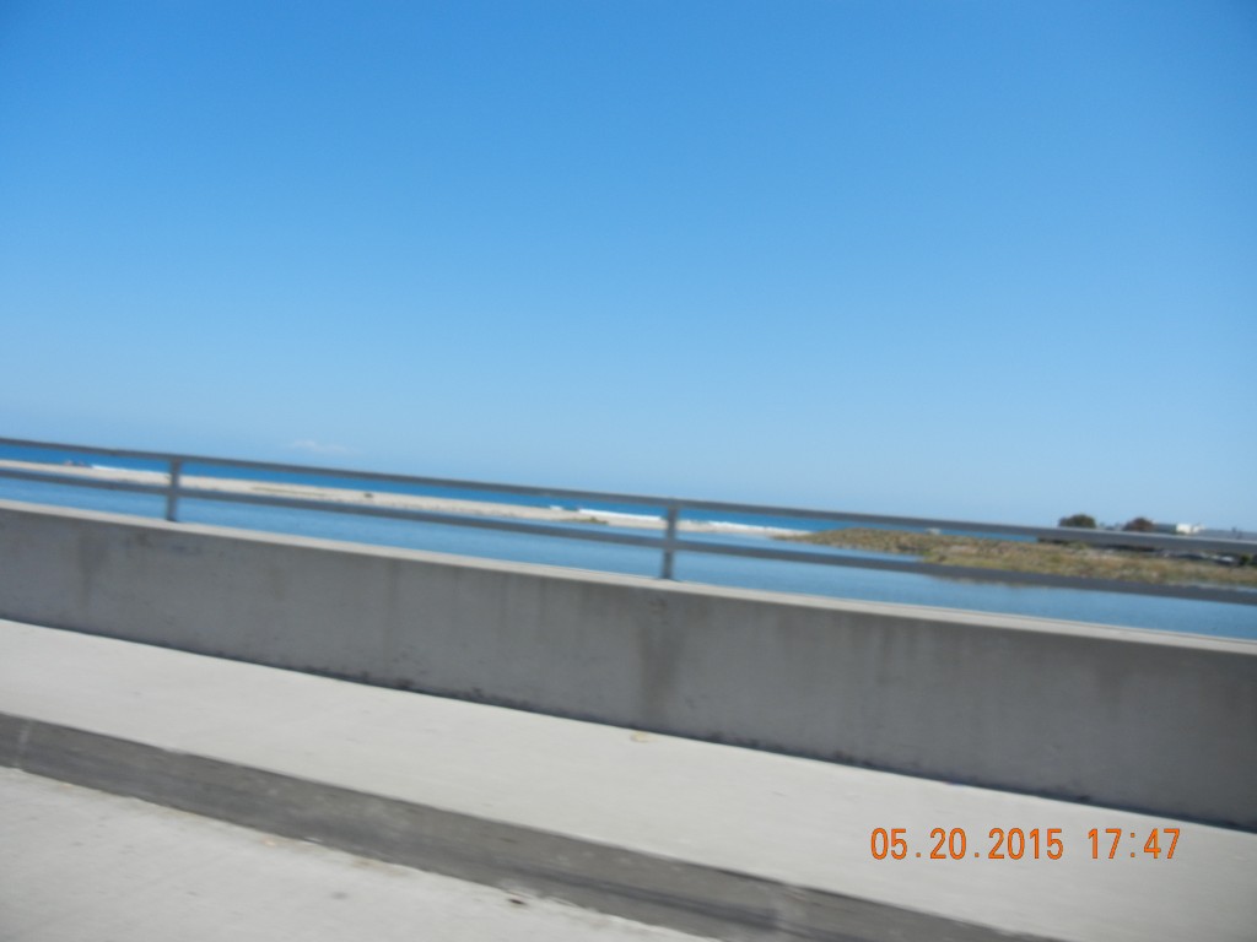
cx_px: 628
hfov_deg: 60.0
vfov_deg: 46.8
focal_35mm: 30
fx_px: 1089
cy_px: 471
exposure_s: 1/456
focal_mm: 5.4
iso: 160
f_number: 7
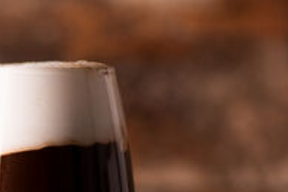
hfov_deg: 5.5
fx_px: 3002
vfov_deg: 3.7
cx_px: 151
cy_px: 295
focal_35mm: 375
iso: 64
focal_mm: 105
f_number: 4.5
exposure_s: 1/125
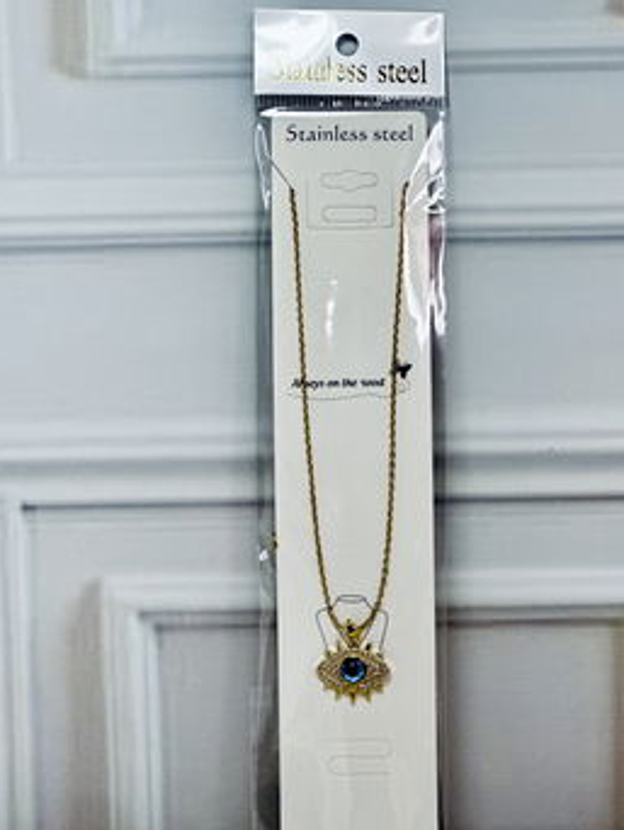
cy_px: 487
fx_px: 2881
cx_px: 357
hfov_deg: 12.4
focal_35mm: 120
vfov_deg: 16.4
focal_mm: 9
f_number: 2.8
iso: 100
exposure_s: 1/100
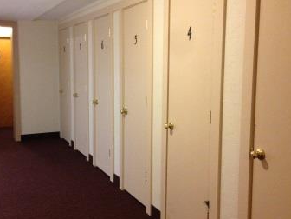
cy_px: 103
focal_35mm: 44
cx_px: 128
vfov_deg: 32.9
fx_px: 370
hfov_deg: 42.9
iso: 400
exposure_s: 1/20
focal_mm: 4.13
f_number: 2.4
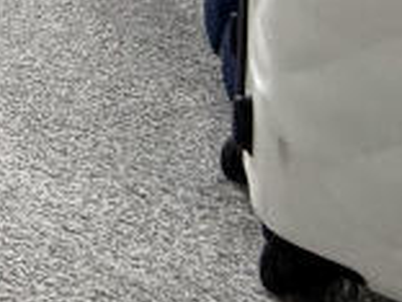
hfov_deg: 13.0
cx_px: -670
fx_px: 1068
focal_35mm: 92
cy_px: -622
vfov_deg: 10.6
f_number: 2.2
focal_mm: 2.22
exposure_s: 1/99
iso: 64
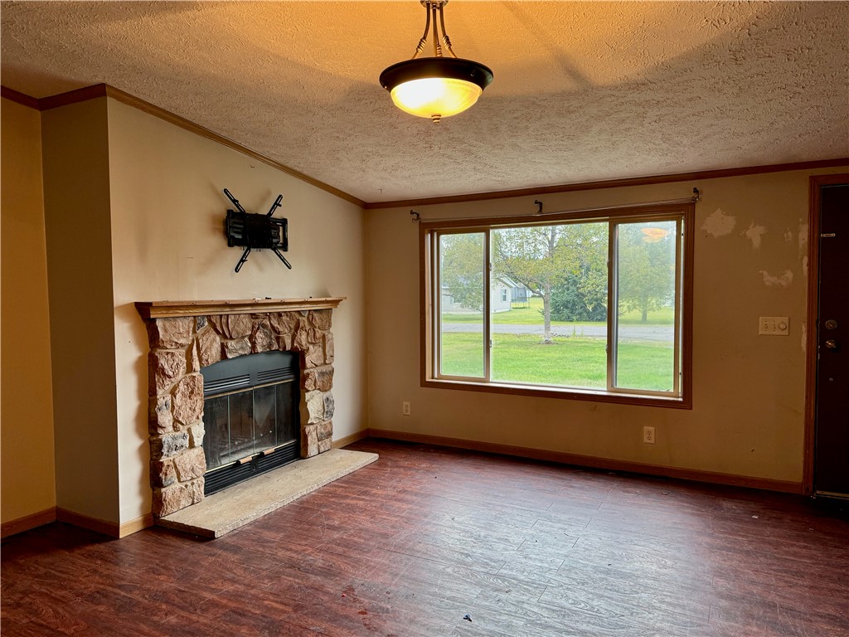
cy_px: 318
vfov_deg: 56.8
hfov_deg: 71.6
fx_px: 589
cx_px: 424
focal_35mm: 24
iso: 125
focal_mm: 6.76
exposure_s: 1/60
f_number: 1.78
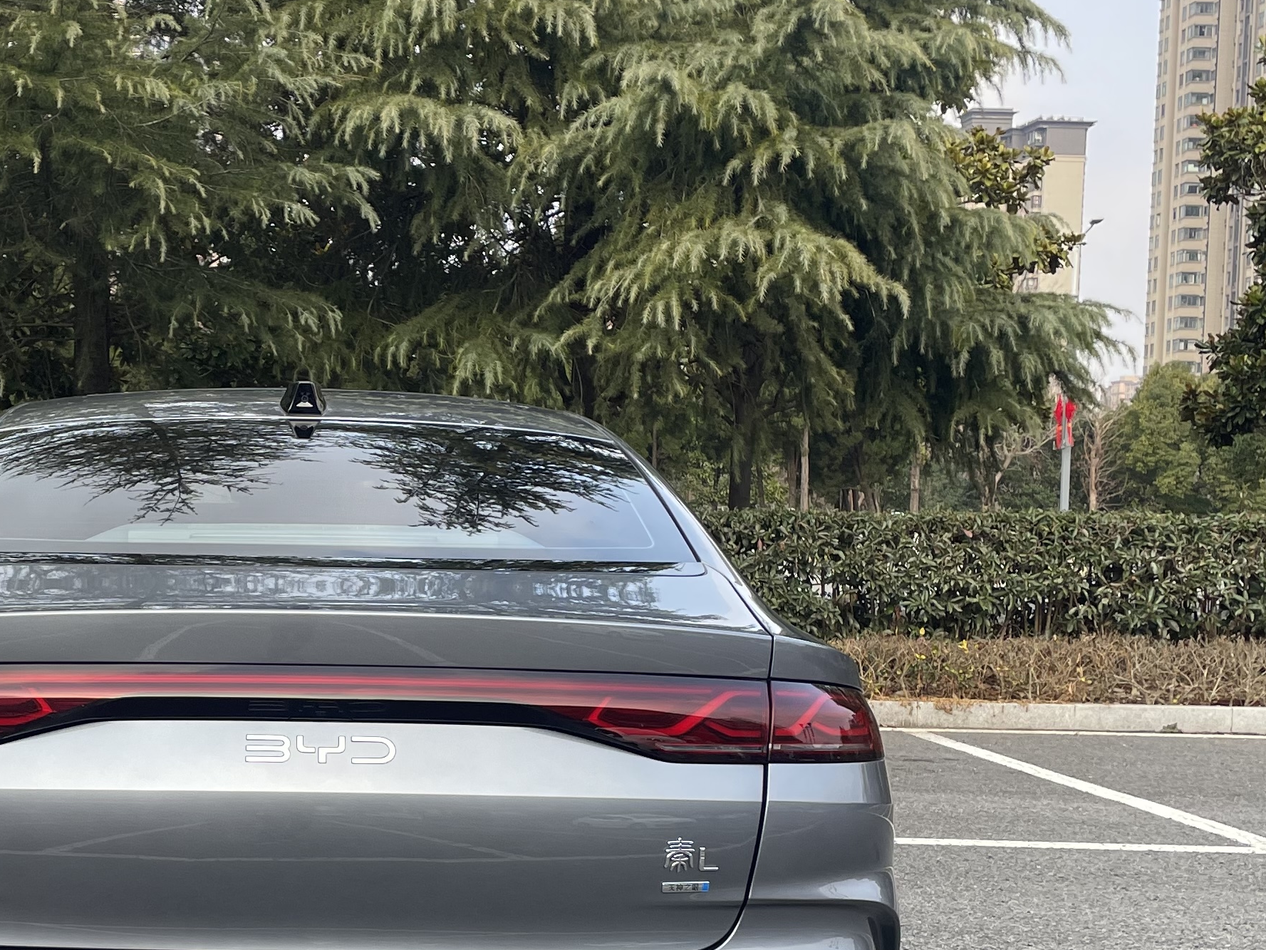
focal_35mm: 59
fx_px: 2158
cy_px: 659
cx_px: 299
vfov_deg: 24.7
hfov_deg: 32.0
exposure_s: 1/350
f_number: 1.6
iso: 32
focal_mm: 4.2
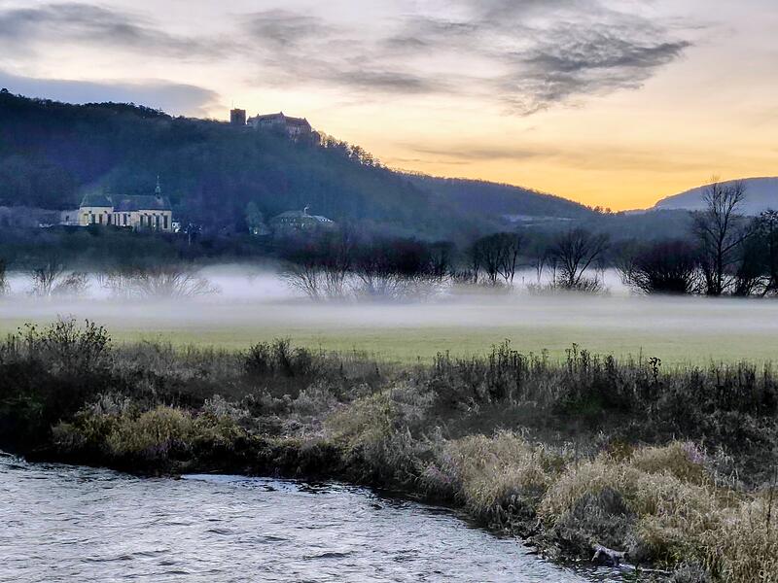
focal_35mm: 71
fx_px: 1596
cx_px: 389
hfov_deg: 27.4
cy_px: 292
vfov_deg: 20.7
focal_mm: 6.19
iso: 80
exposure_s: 1/90.5
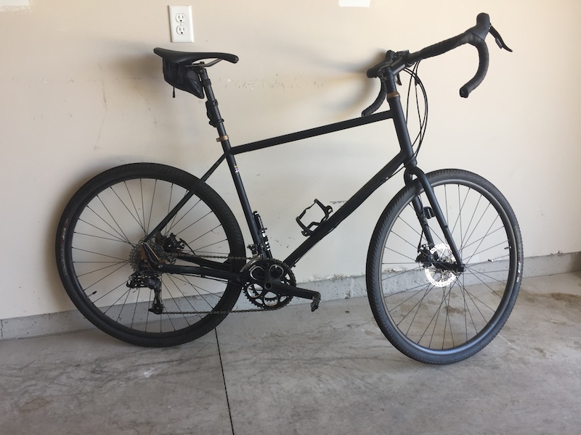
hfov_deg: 61.7
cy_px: 218
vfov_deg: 48.2
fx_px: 487
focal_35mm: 29
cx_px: 290
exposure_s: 1/60
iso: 32
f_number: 2.2
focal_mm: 4.15
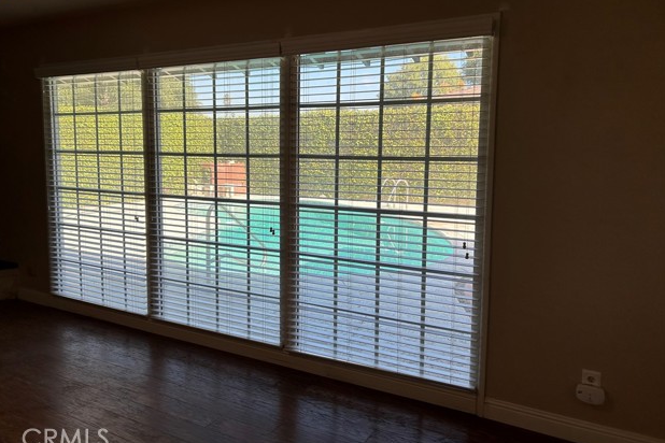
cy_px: 196
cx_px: 324
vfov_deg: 46.3
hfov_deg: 65.5
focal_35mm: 28
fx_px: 517
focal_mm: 5.7
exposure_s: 1/748
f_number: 1.5
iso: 50
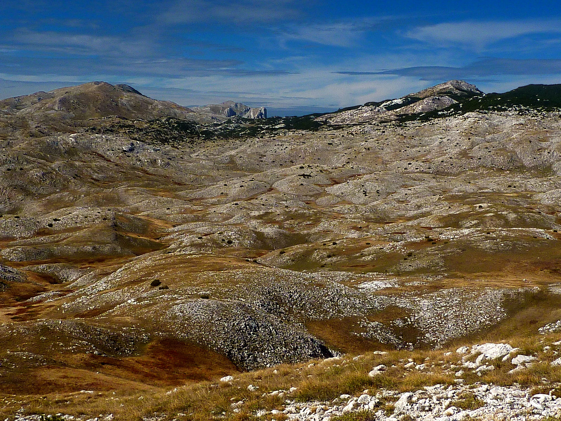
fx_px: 778
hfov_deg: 39.7
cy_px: 210
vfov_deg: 30.3
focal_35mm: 48
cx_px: 280
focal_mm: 4.4
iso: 80
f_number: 5.6
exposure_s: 1/1000
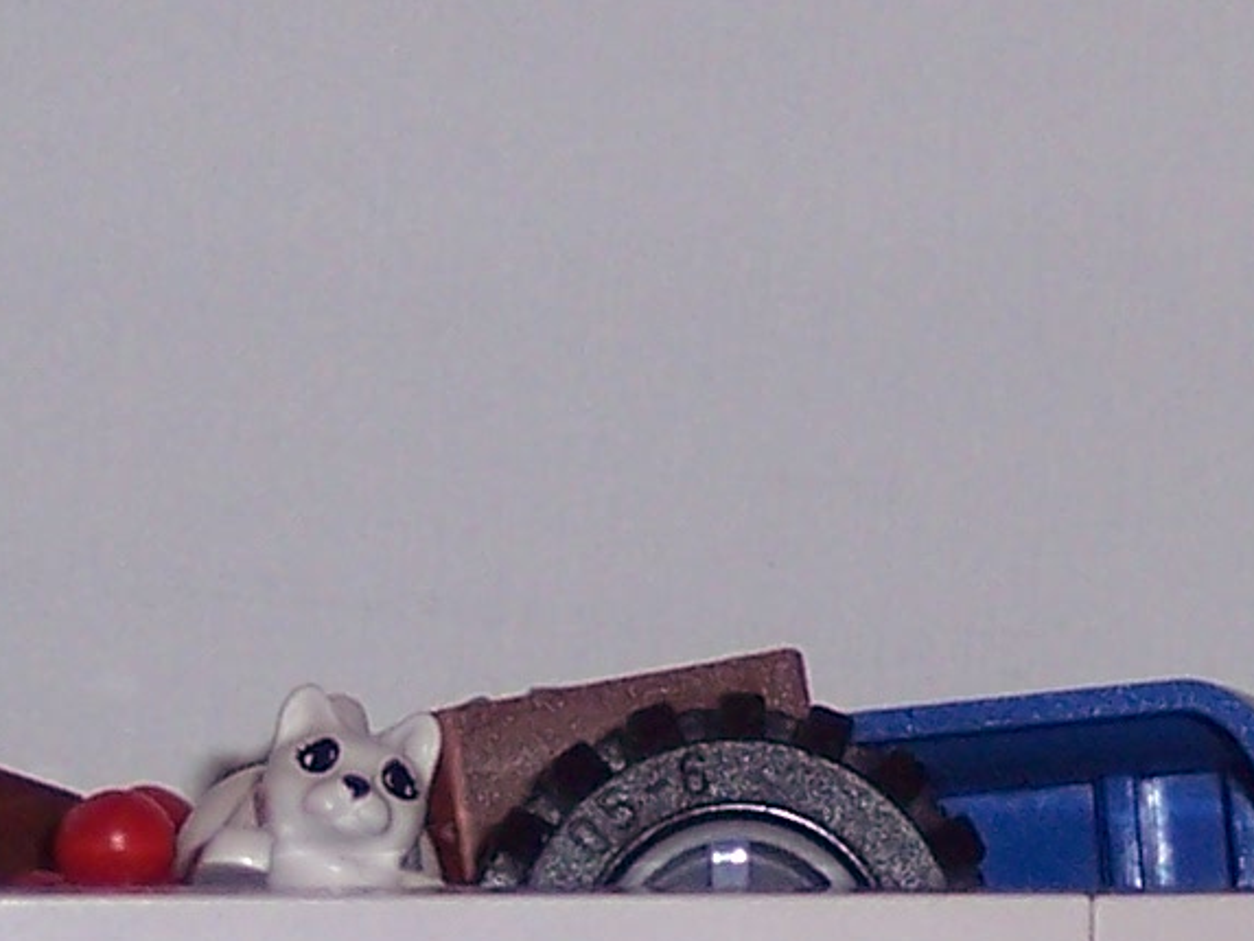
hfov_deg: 7.6
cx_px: 963
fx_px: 9385
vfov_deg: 5.7
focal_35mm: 259
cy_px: 514
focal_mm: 10.7
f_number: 3.4
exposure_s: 1/60
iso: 100
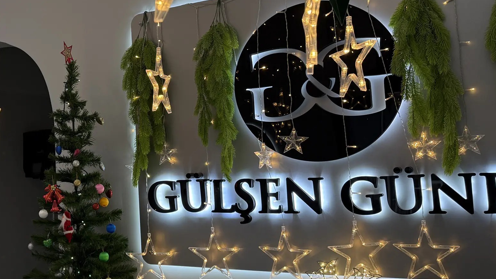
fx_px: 631
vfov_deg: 24.9
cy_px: 115
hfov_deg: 40.7
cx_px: 84
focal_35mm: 48
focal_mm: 6.76
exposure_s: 1/100
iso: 160
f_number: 1.78
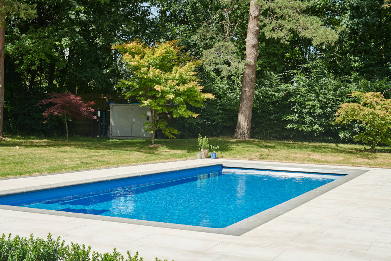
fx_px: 565
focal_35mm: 52
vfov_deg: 26.0
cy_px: 130
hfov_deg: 38.2
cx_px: 196
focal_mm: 52
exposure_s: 1/200
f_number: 8
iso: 250
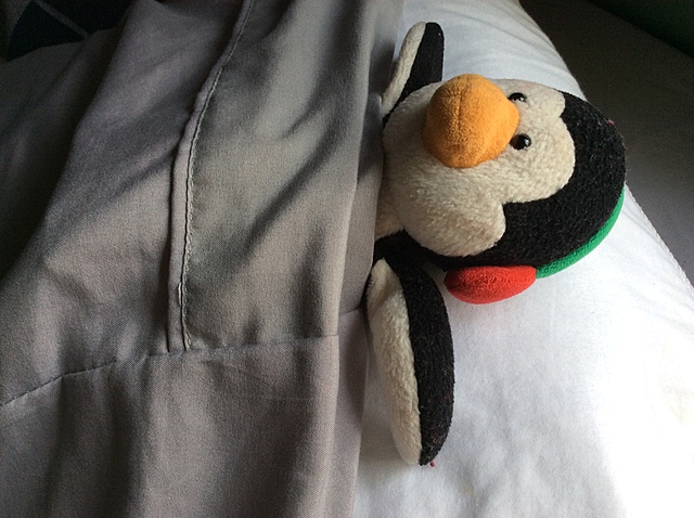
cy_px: 259
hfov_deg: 56.9
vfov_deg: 44.1
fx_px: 641
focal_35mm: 32
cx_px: 347
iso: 32
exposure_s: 1/60
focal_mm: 3.3
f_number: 2.4
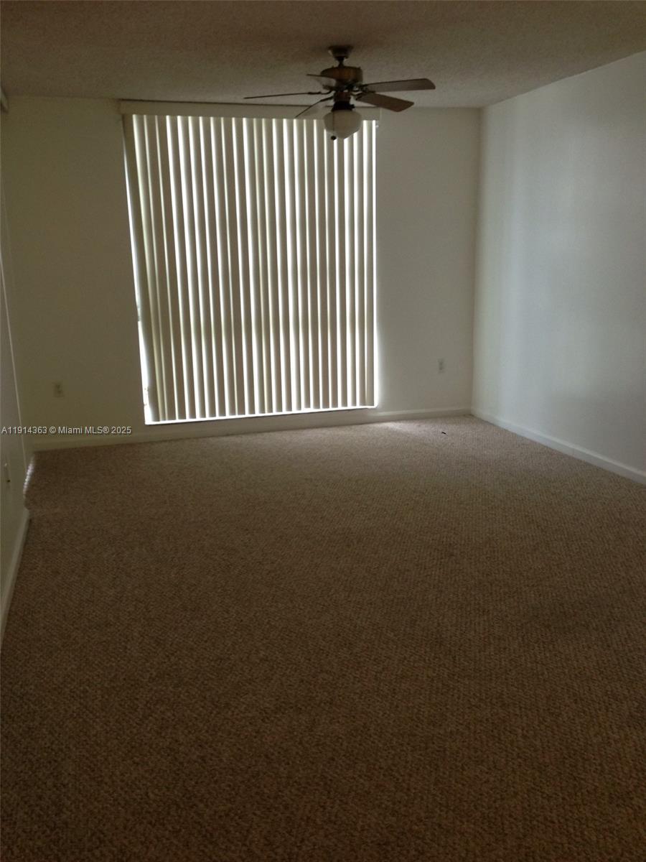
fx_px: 821
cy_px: 431
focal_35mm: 33
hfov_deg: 42.9
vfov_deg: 55.4
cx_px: 323
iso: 100
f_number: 2.4
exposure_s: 1/20
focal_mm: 4.13
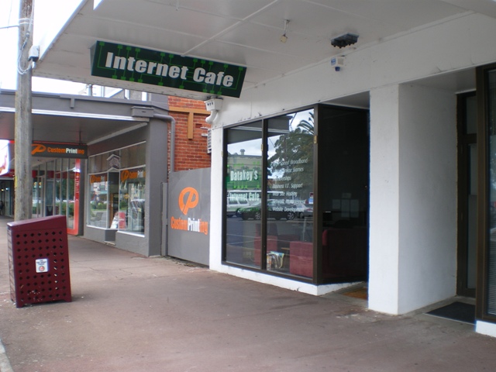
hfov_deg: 49.0
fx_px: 544
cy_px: 186
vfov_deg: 37.7
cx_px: 248
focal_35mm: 38
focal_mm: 6.3
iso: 64
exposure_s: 1/50
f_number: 4.6
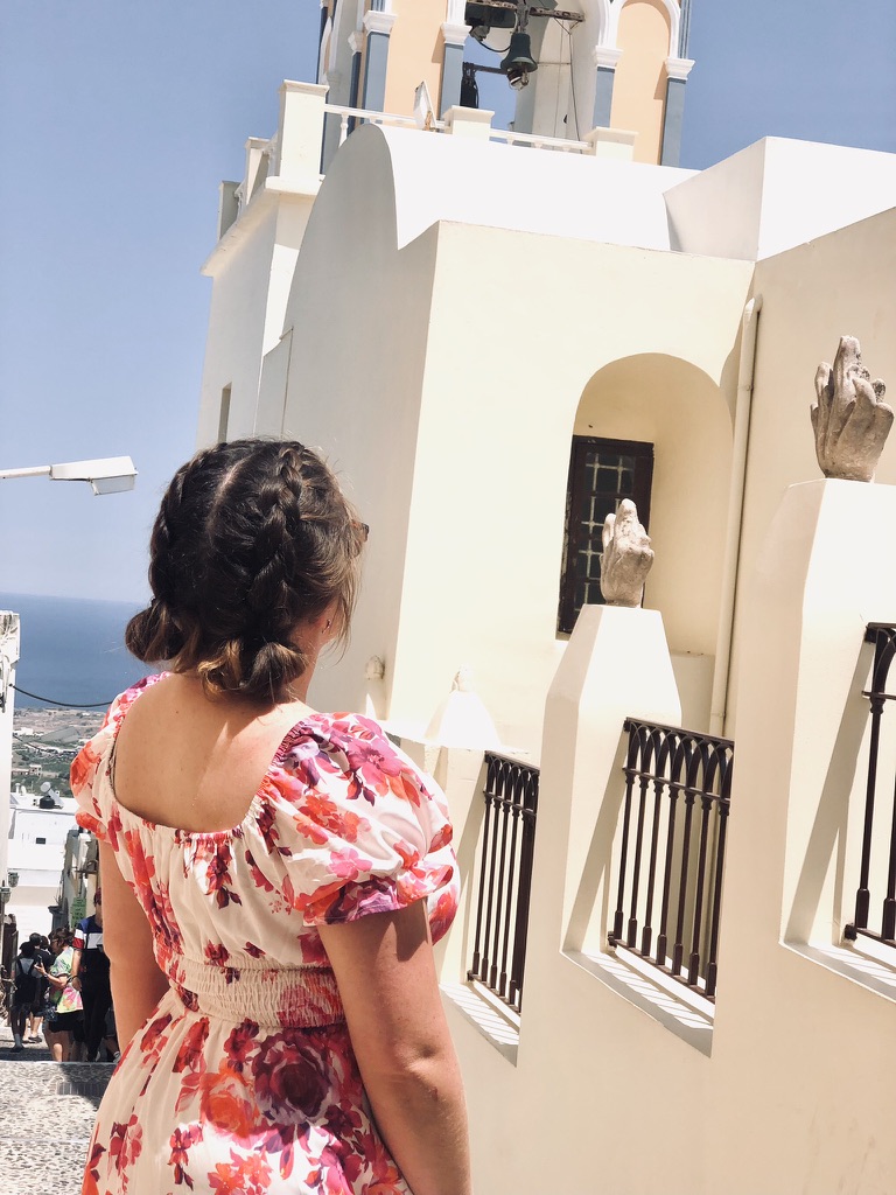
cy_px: 598
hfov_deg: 25.7
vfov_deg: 33.8
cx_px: 448
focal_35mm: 57
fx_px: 1967
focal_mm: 6.6
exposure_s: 1/1548
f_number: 2.8
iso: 20
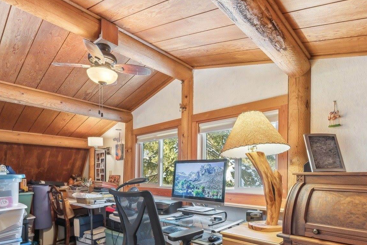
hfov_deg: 81.2
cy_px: 169
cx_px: 178
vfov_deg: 57.7
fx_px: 214
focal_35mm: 21
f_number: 6.3
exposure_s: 1/3.33
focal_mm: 10
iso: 100
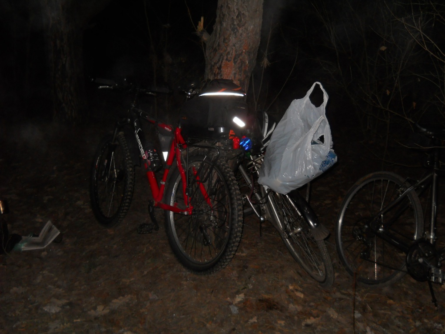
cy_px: 167
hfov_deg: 45.8
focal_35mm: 41
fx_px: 527
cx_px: 222
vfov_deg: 35.1
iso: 200
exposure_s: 1/30
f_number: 3.1
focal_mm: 6.72
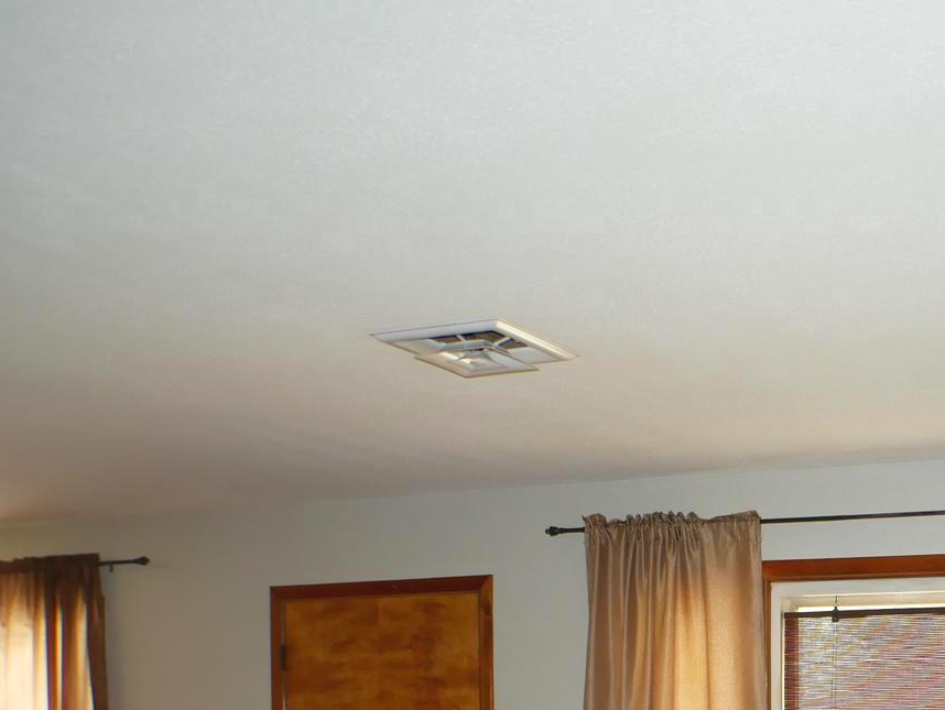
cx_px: 901
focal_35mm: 81
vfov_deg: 17.6
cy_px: 779
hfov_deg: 23.3
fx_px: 2213
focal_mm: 17
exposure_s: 1/60
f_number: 3.8
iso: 800
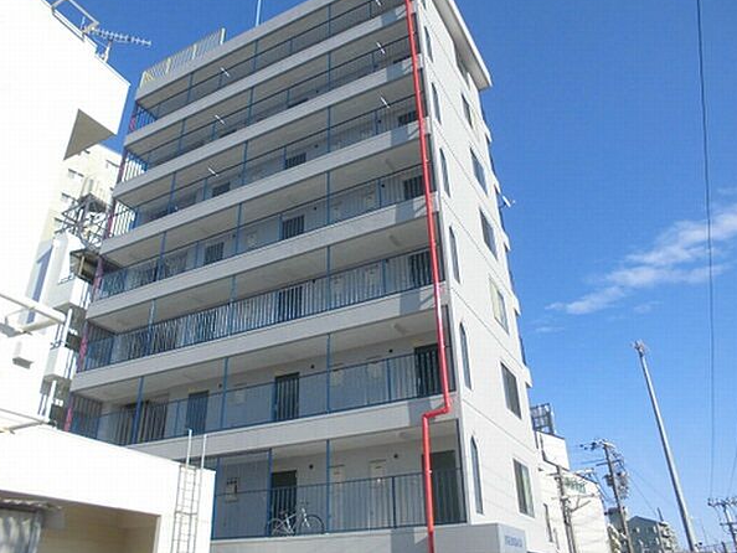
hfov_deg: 63.4
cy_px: 259
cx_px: 346
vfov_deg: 49.7
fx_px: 596
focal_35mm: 28
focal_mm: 4.6
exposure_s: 1/800
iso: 100
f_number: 3.5
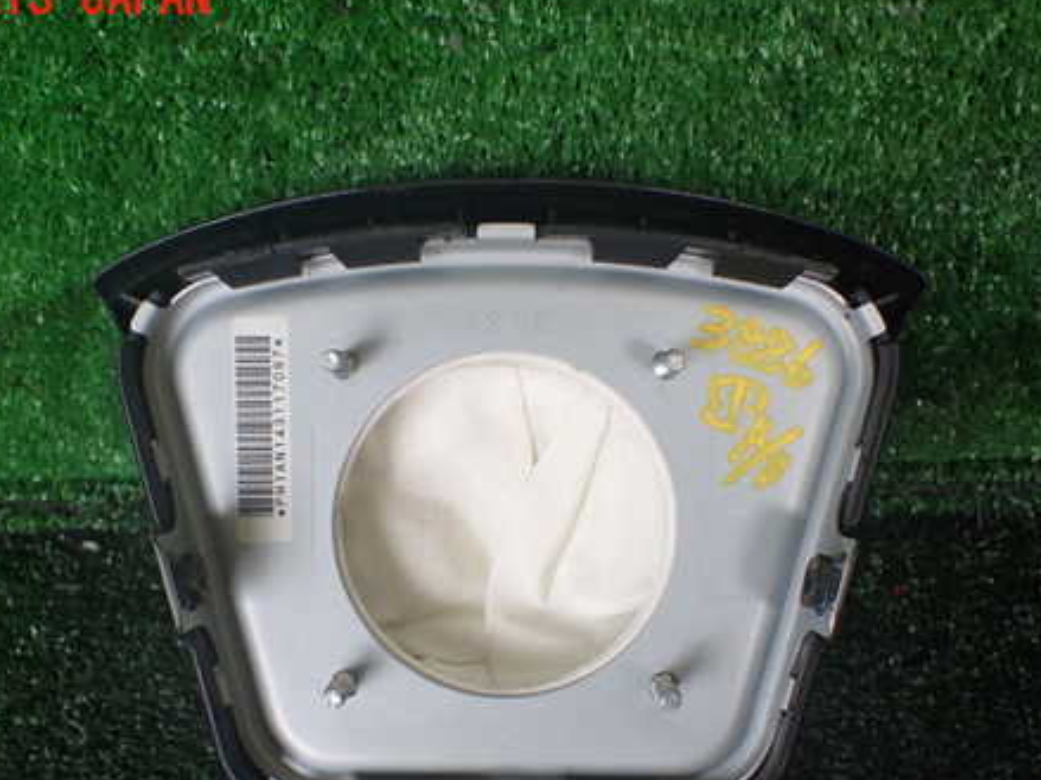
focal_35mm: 41
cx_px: 491
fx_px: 1233
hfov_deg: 45.8
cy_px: 503
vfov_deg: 34.9
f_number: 2.3
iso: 125
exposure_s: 1/125
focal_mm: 5.4
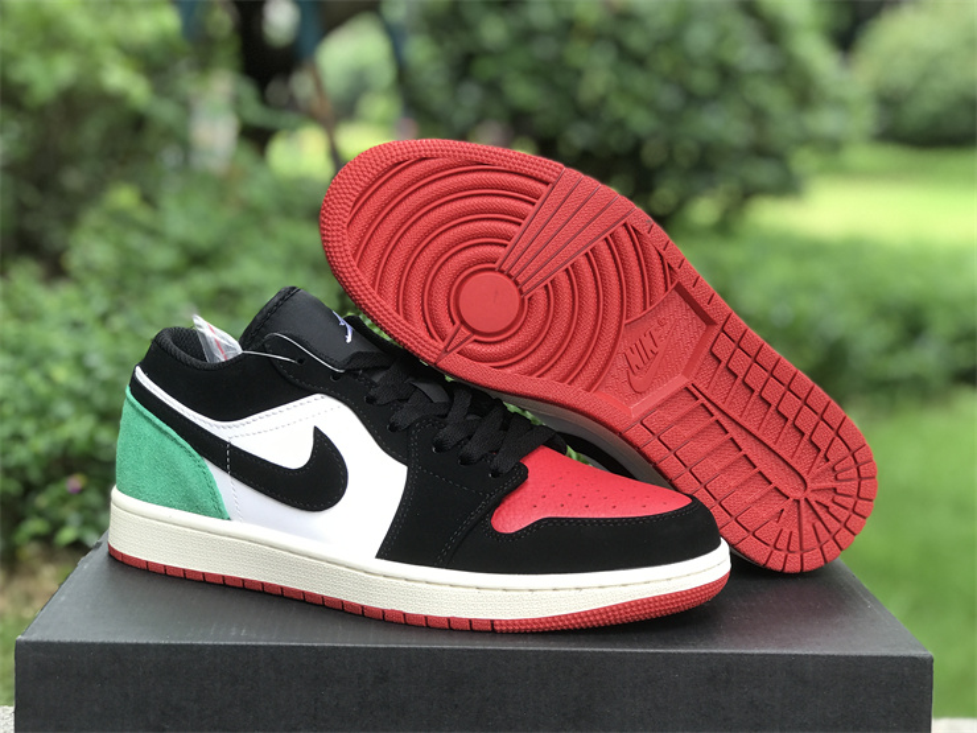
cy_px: 366
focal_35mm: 57
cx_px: 488
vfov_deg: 25.7
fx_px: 1609
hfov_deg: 33.8
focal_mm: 6.6
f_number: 2.8
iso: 40
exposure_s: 1/50
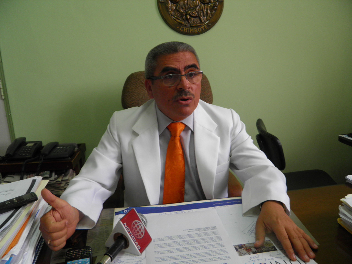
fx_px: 285
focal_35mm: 28
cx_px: 176
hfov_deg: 63.4
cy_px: 132
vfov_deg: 49.7
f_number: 2.8
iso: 100
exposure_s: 1/30
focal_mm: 4.9
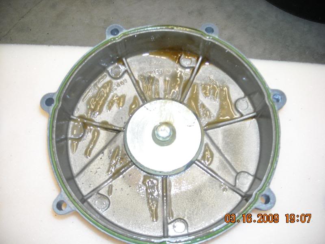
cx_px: 162
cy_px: 122
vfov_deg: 40.7
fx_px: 329
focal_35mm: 35
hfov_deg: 52.6
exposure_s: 1/60
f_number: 2.8
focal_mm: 5.7
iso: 237
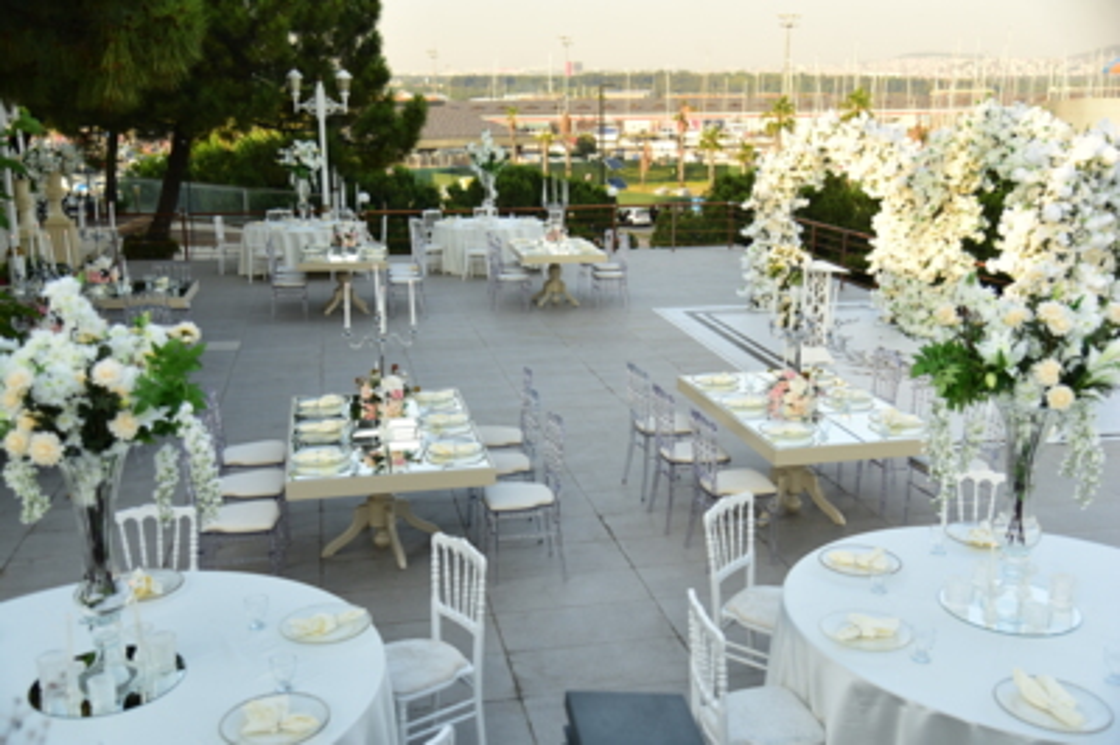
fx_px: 1181
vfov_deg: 35.0
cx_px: 560
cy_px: 372
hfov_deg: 50.7
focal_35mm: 38
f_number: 4
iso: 320
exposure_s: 1/640
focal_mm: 38
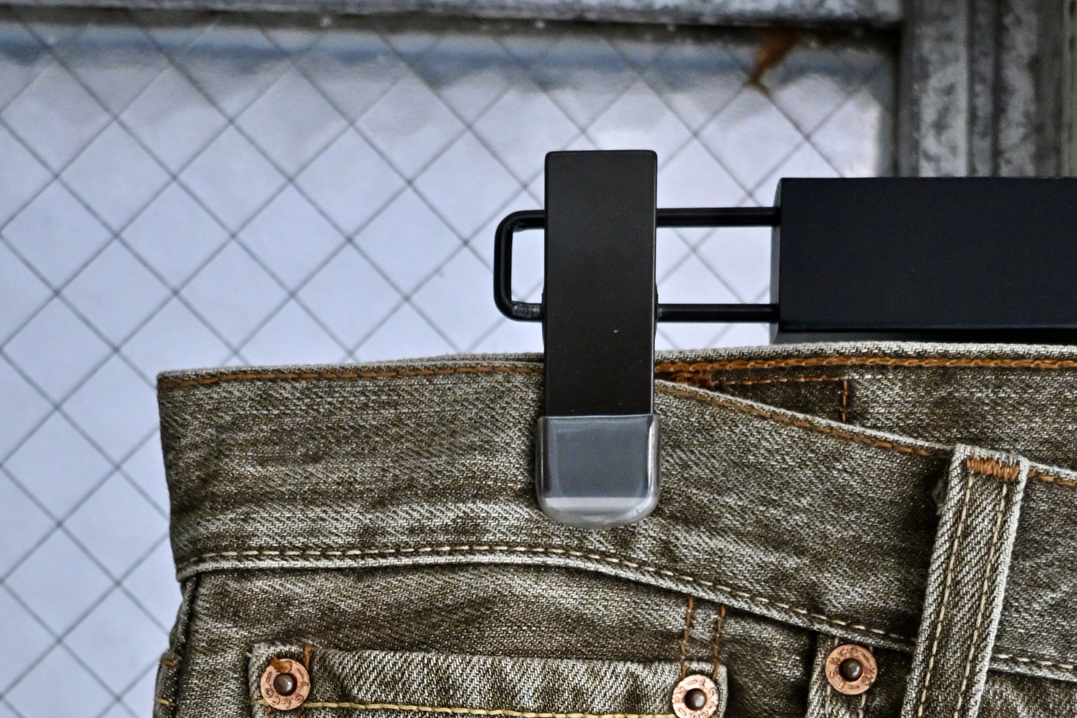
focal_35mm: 37
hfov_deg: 51.9
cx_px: 531
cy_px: 822
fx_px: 1107
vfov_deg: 31.2
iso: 1600
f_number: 3.5
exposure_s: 1/50
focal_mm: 16
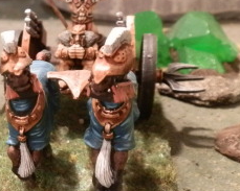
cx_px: -27
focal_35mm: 64
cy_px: 79
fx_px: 454
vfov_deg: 23.8
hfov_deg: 27.0
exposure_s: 1/40
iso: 400
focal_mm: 5
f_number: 3.1
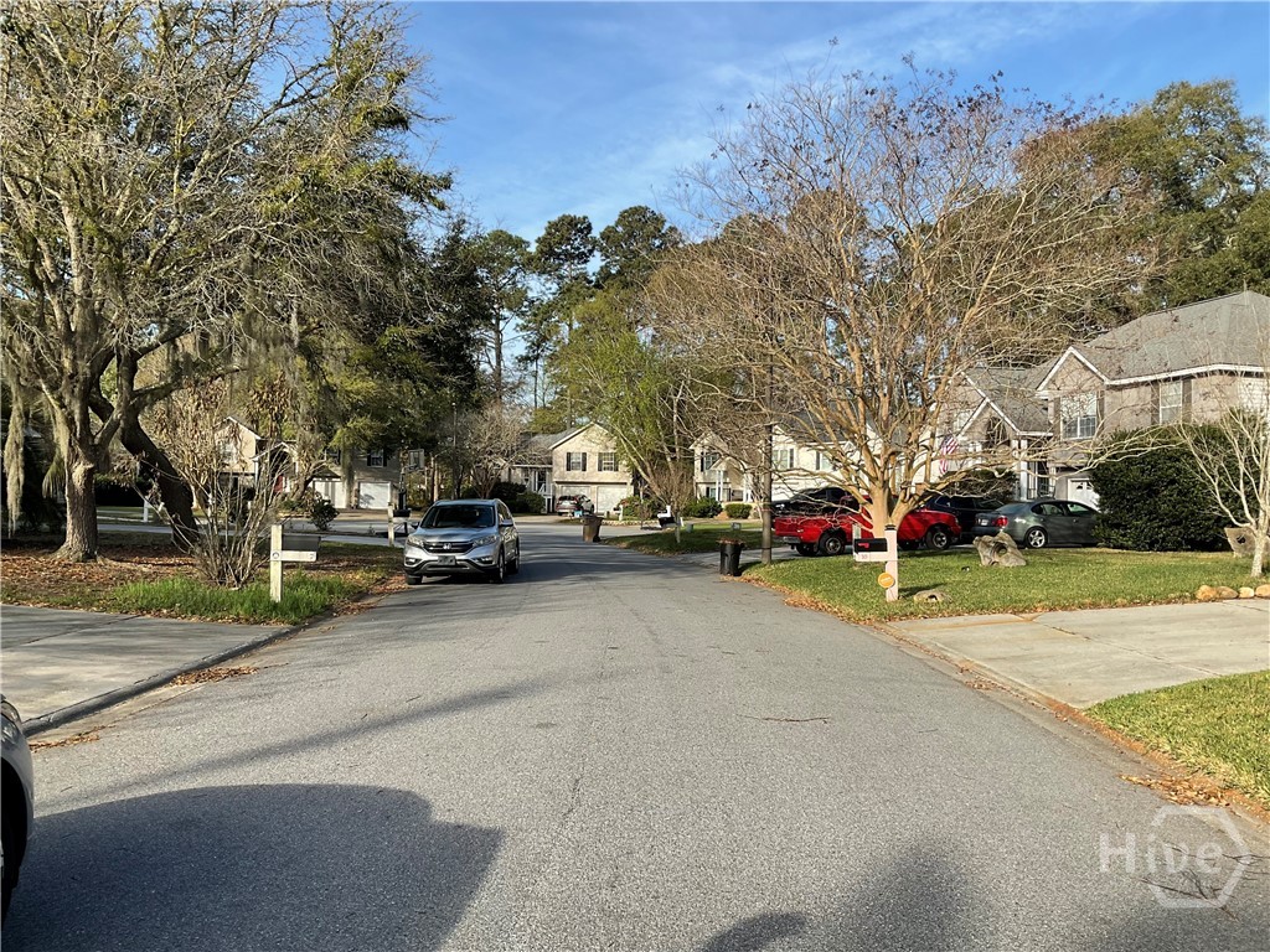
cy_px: 476
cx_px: 635
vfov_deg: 48.2
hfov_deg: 61.7
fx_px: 1064
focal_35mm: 29
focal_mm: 3
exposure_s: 1/898
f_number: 1.8
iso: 16
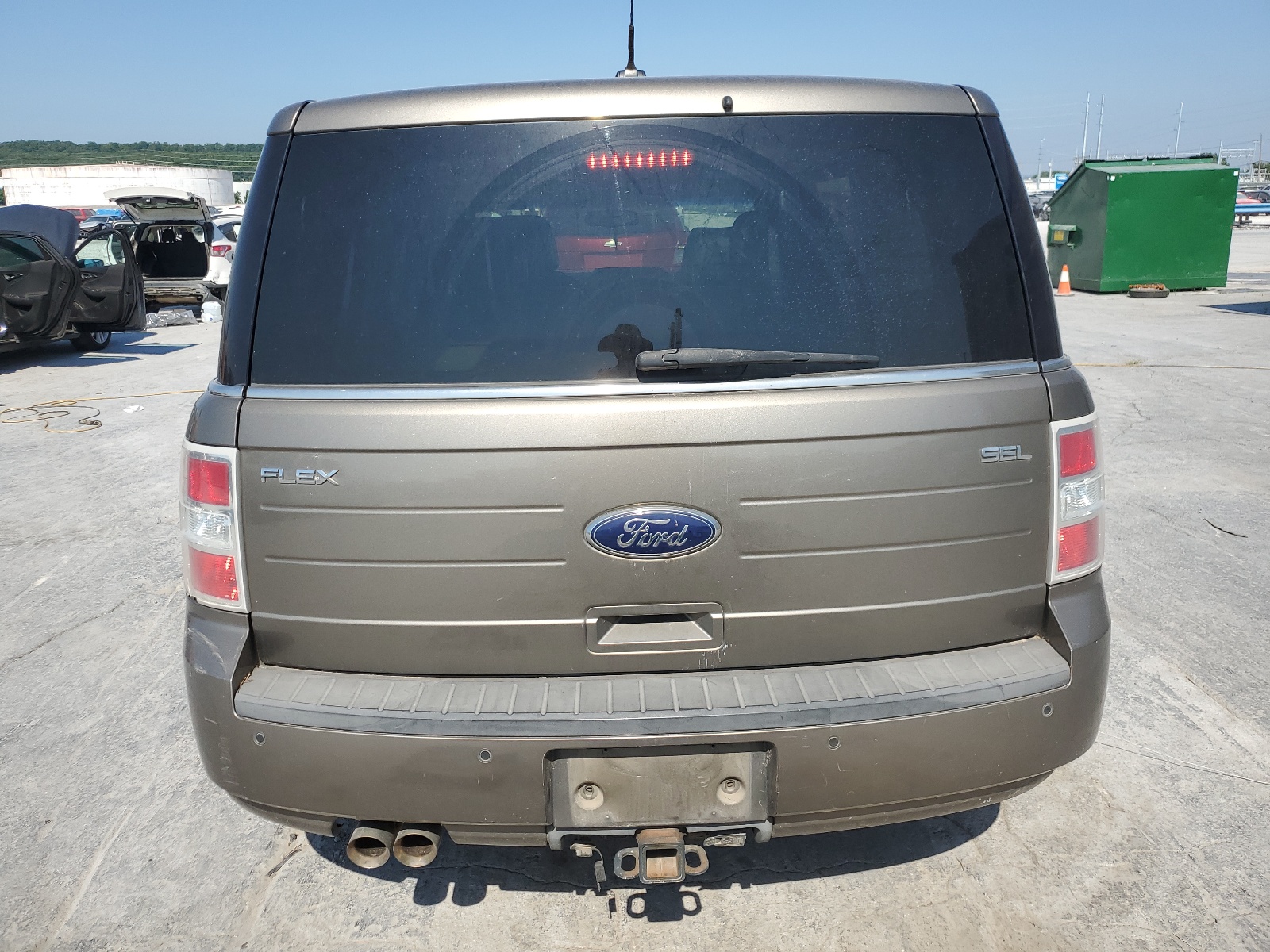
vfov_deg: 53.1
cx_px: 635
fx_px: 954
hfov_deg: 67.3
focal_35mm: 26
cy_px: 476
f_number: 1.5
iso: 50
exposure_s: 1/3333
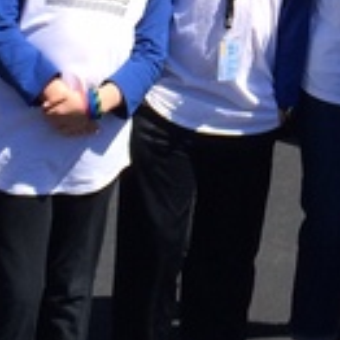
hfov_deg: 11.7
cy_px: -164
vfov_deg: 11.5
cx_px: 402
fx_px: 1622
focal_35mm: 146
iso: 40
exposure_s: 1/1953
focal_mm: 4.12
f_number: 2.2
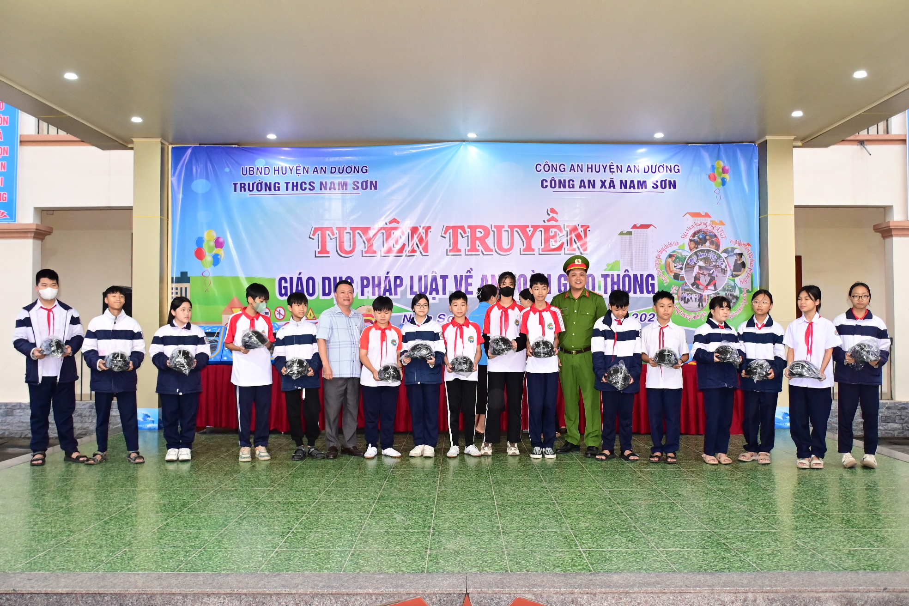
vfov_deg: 40.0
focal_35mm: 33
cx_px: 454
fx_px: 833
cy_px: 303
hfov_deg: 57.2
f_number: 3.5
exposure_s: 1/200
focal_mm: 22
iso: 1600
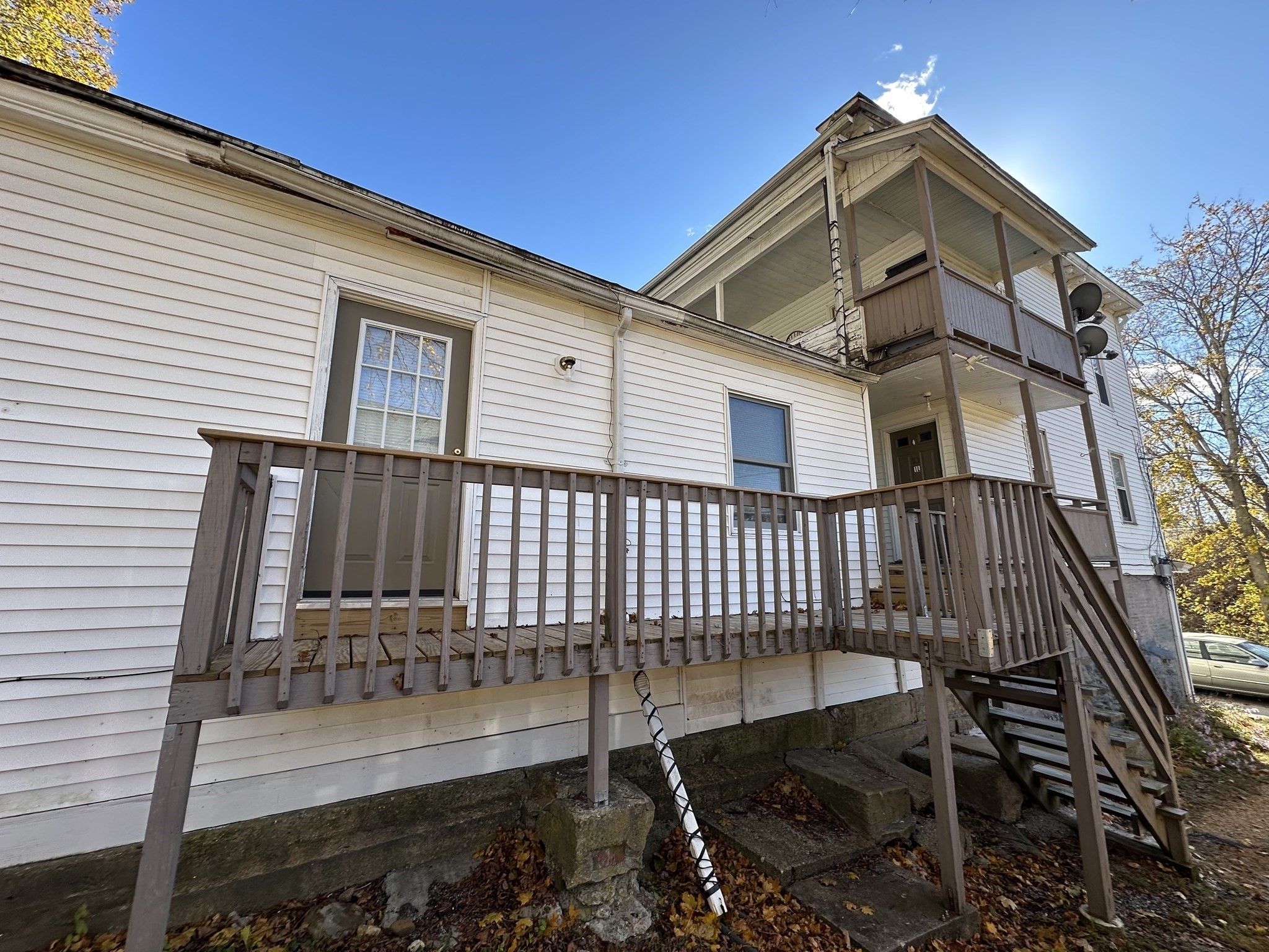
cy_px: 476
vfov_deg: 85.7
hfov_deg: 102.1
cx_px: 634
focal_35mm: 14
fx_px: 513
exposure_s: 1/351
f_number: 2.2
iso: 40
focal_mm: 2.22
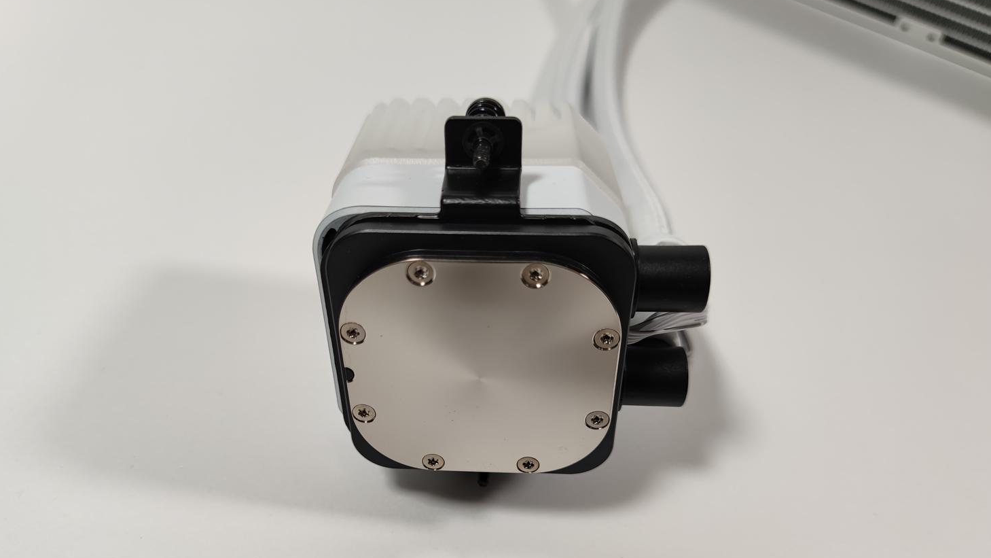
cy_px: 373
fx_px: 736
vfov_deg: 41.0
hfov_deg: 67.9
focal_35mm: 28
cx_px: 486
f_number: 1.85
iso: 71
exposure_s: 1/100
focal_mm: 6.78
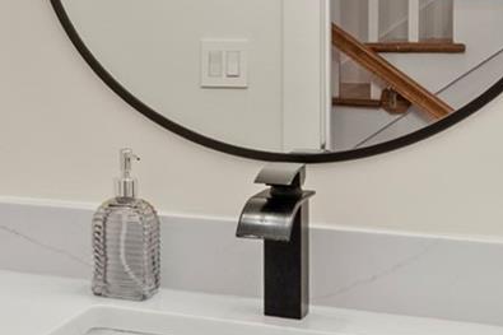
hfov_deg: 22.3
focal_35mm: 83
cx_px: -122
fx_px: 1159
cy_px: 24
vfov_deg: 16.2
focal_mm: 16
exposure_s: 1/5
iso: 640
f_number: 9
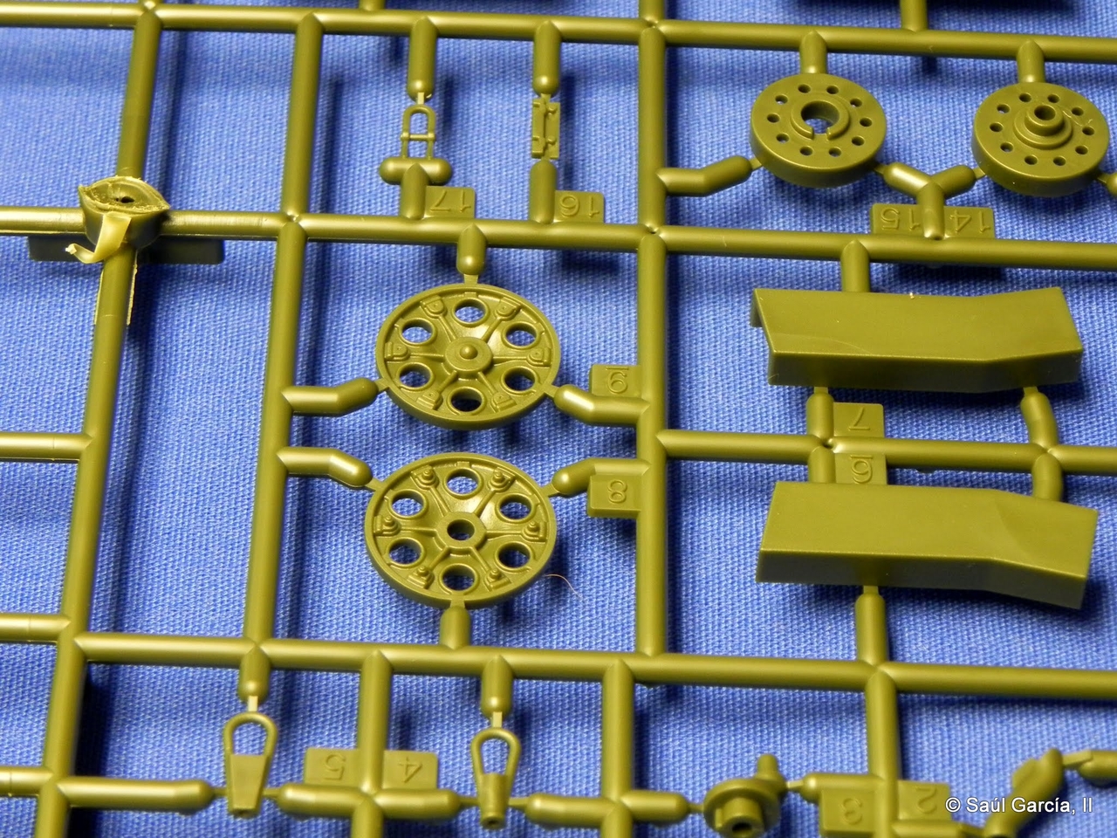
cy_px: 419
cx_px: 558
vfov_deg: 12.7
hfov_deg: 16.8
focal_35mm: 117
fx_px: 3775
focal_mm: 20.8
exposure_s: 1/8.4
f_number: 4
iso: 400
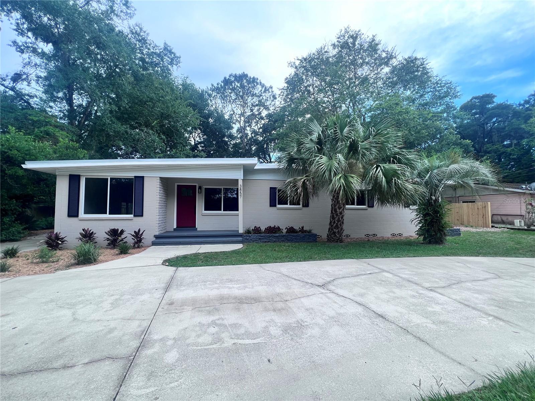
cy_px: 200
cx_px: 268
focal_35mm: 13
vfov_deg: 89.9
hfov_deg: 106.2
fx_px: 201
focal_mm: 1.57
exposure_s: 1/405
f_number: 1.8
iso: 32
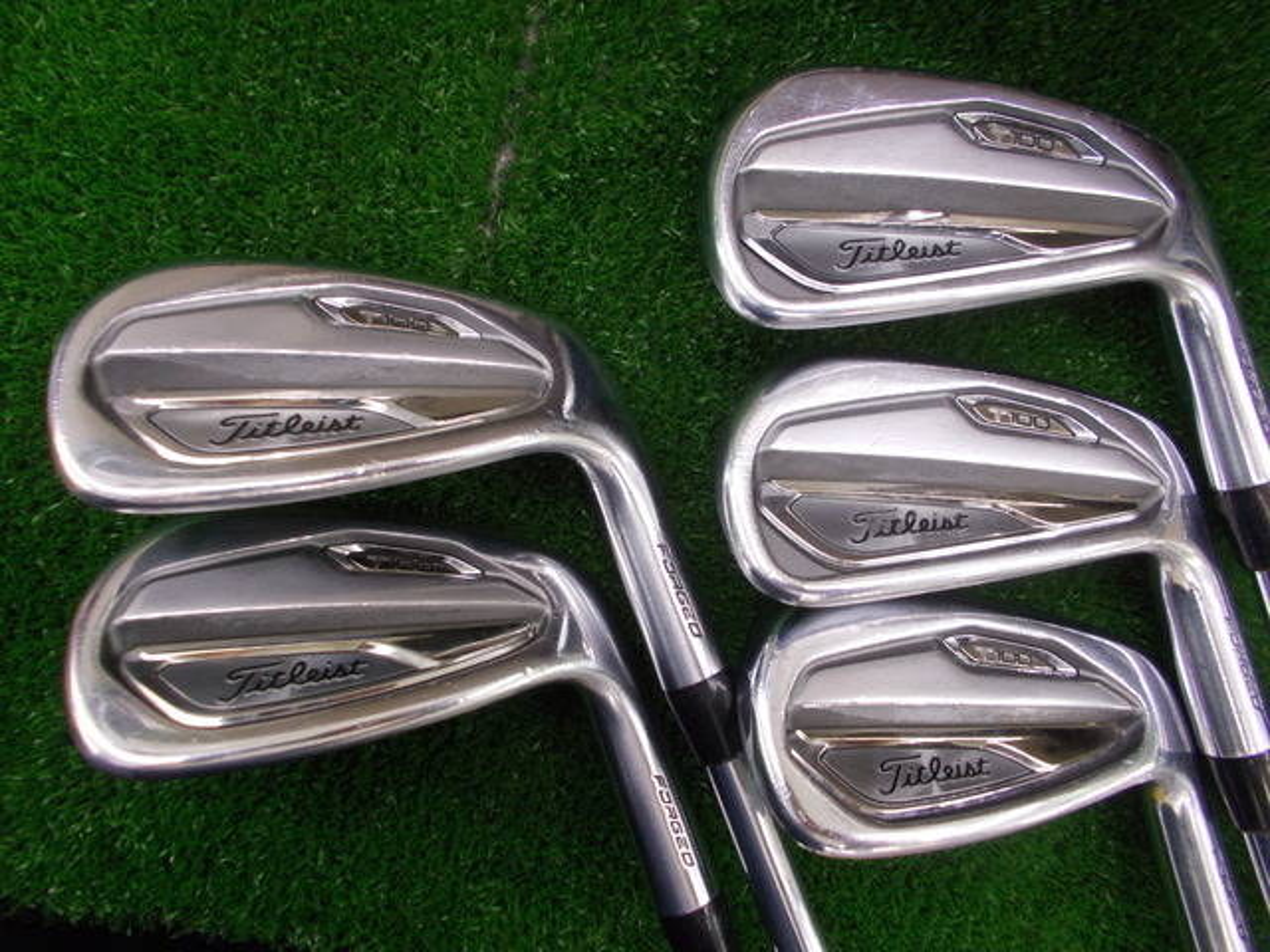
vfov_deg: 53.1
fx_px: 954
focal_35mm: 26
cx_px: 635
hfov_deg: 67.3
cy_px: 476
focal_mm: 4.6
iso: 200
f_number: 3.2
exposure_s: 1/20
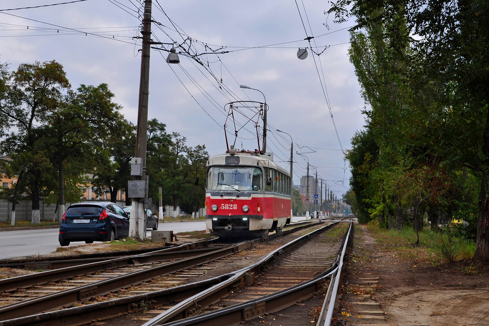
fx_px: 713
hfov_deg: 37.9
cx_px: 244
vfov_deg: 25.7
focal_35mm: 52
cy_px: 163
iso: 200
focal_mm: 35
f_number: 10
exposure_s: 1/200
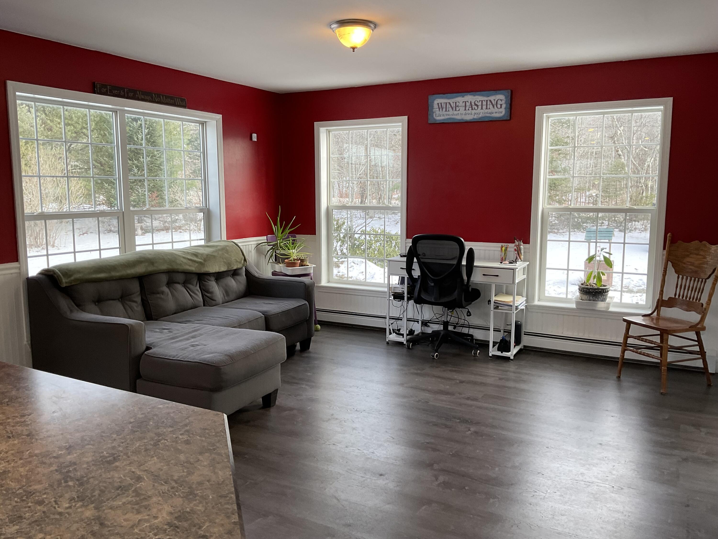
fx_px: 602
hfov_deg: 61.7
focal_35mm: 29
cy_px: 270
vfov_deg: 48.2
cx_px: 359
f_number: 1.8
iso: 50
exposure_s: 1/120
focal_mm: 3
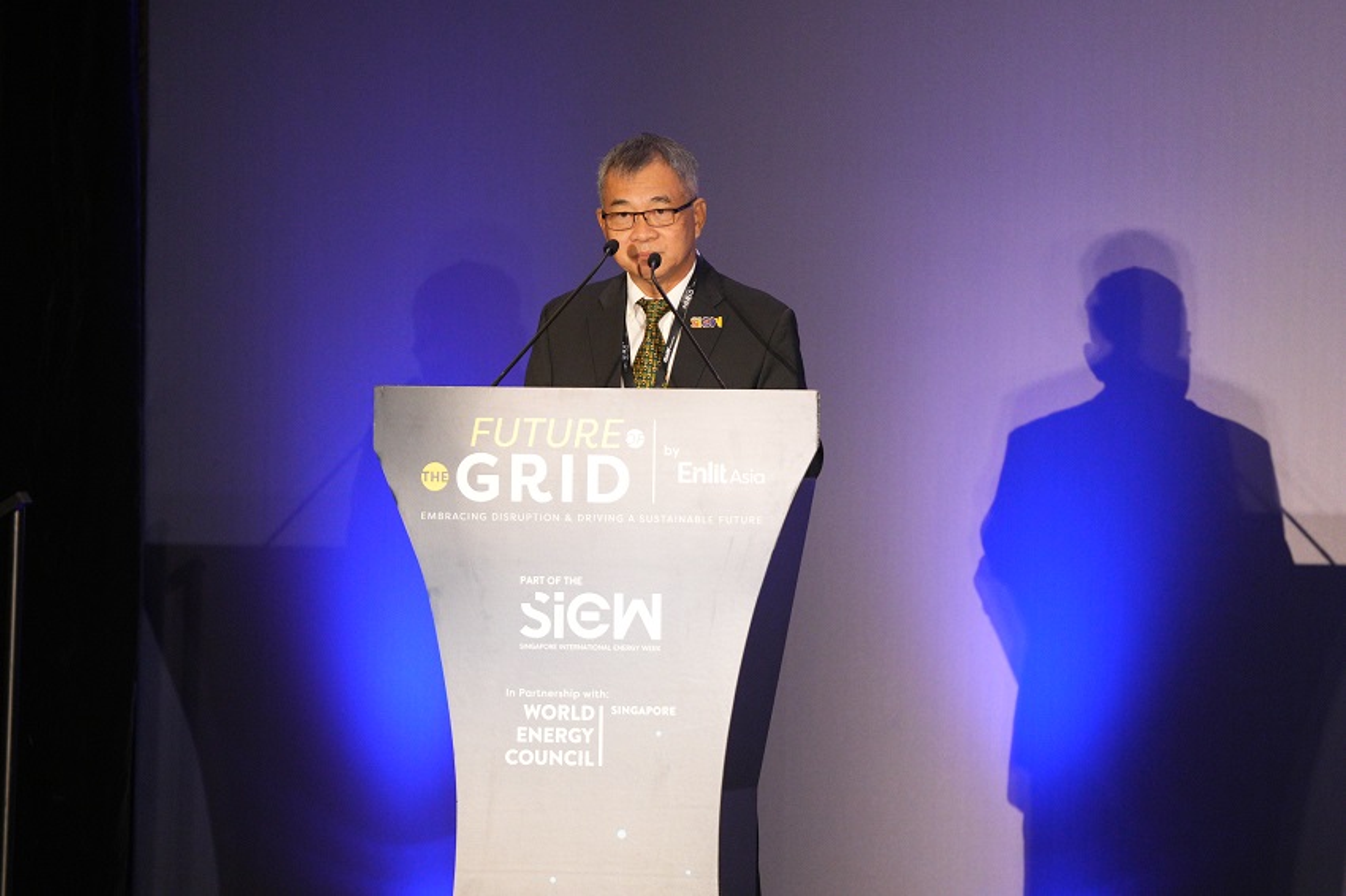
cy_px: 448
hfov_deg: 6.9
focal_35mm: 300
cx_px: 673
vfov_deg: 4.6
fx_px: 11212
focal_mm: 200
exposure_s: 1/125
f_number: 2.8
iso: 2500
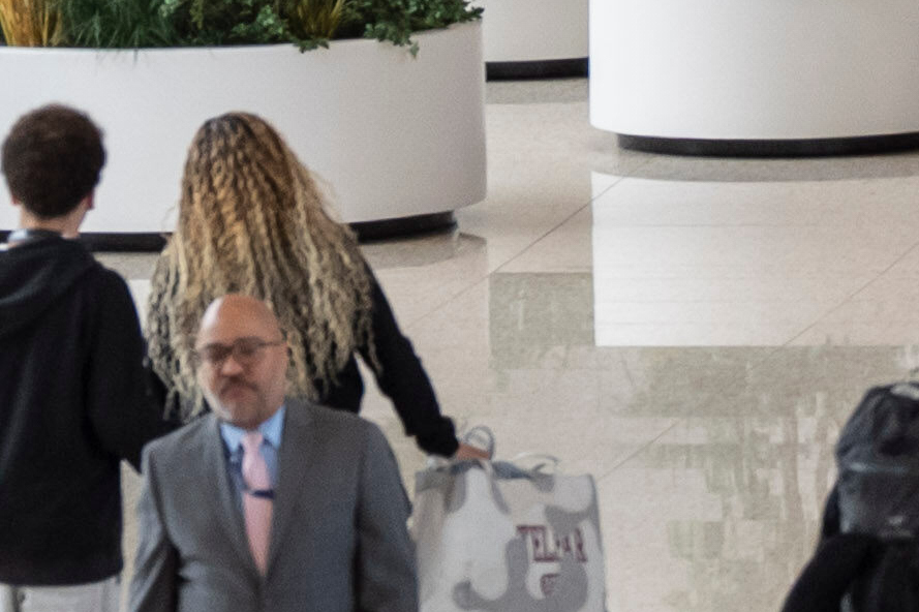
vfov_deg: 2.0
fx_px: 17403
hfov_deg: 3.0
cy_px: 162
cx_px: 2894
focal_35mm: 682
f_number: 4.5
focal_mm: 101
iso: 1600
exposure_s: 1/640
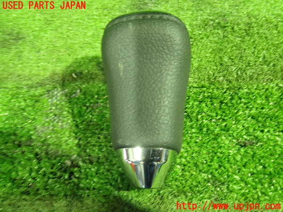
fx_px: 245
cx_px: 142
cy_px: 106
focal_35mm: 30
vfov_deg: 46.8
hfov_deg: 60.0
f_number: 2.3
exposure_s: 1/13
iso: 800
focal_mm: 5.4
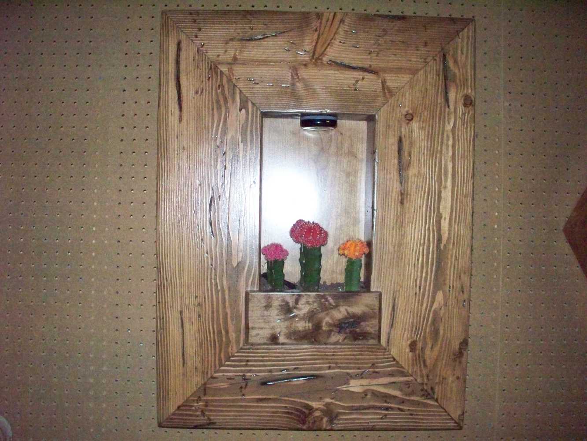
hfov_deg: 51.4
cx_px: 294
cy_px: 220
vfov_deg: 39.7
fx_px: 611
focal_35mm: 36
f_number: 2.8
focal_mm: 7.54
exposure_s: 1/125
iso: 1600
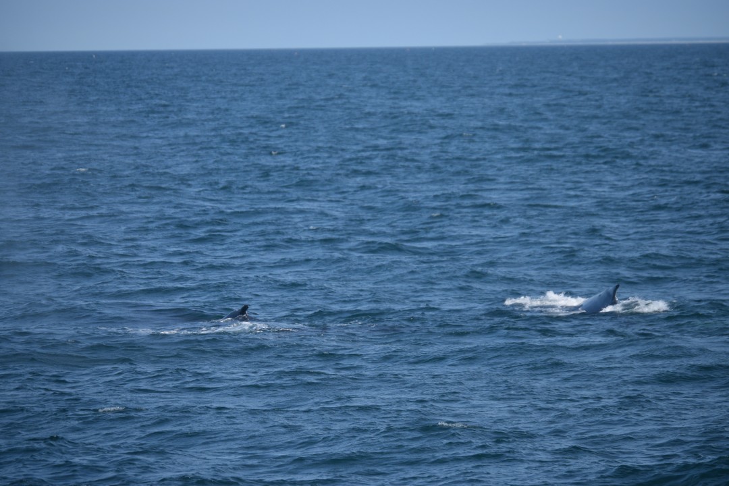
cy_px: 243
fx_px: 4708
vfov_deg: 5.9
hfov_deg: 8.9
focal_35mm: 232
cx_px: 364
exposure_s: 1/1600
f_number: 5.6
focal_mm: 155
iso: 200
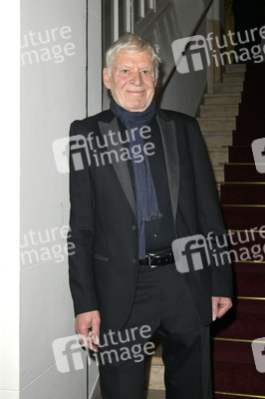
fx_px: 465
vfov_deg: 46.4
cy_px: 200
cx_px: 132
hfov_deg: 31.8
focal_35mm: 42
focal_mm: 42
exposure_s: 1/250
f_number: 7.1
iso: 1600
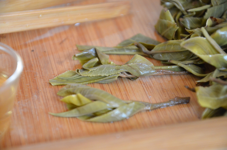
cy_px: 75
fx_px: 991
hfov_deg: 13.1
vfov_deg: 8.7
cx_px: 114
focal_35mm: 158
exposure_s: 1/80
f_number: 5.6
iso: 2200
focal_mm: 105
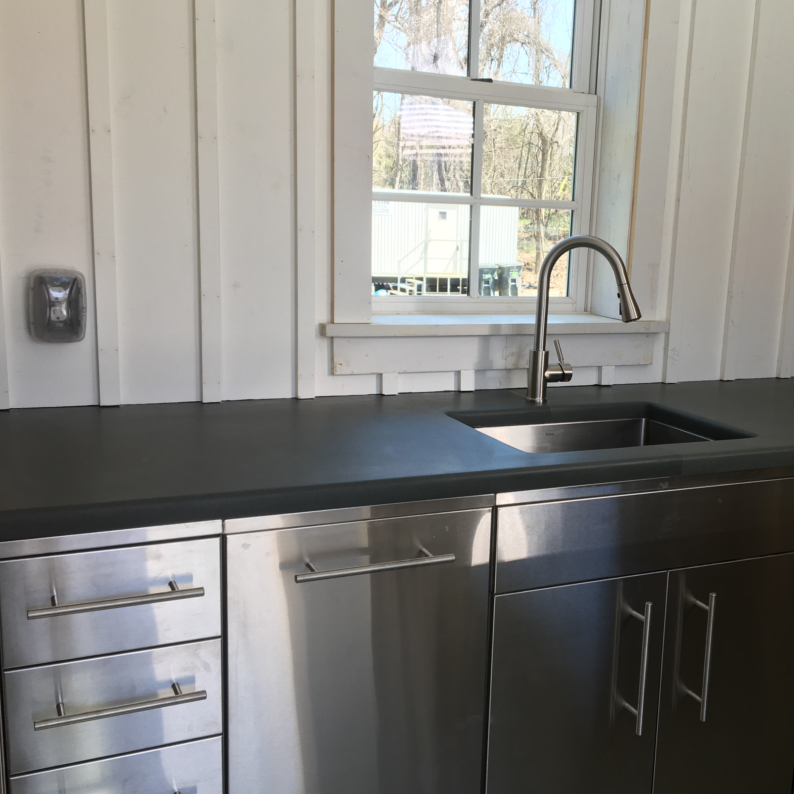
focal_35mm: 39
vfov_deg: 42.8
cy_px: 428
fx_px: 1012
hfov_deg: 42.3
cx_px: 523
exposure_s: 1/120
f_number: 2.2
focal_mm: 4.15
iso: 32
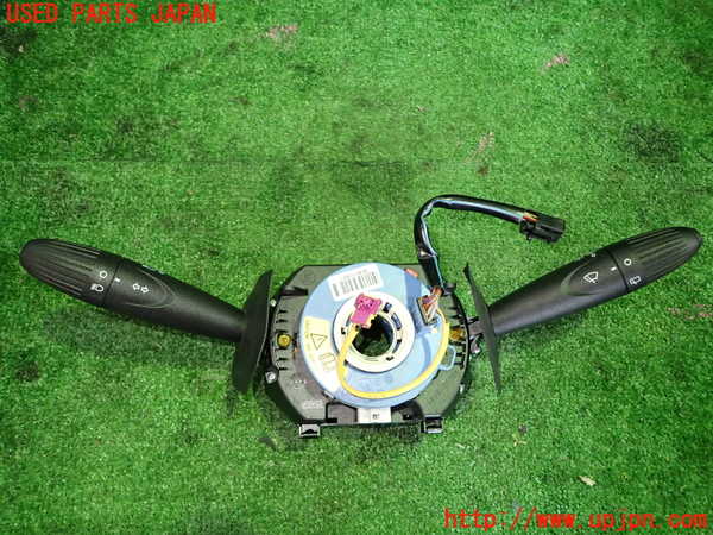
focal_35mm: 25
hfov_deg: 69.4
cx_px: 356
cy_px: 268
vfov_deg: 54.9
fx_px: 515
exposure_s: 1/30
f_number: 2
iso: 400
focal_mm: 4.5
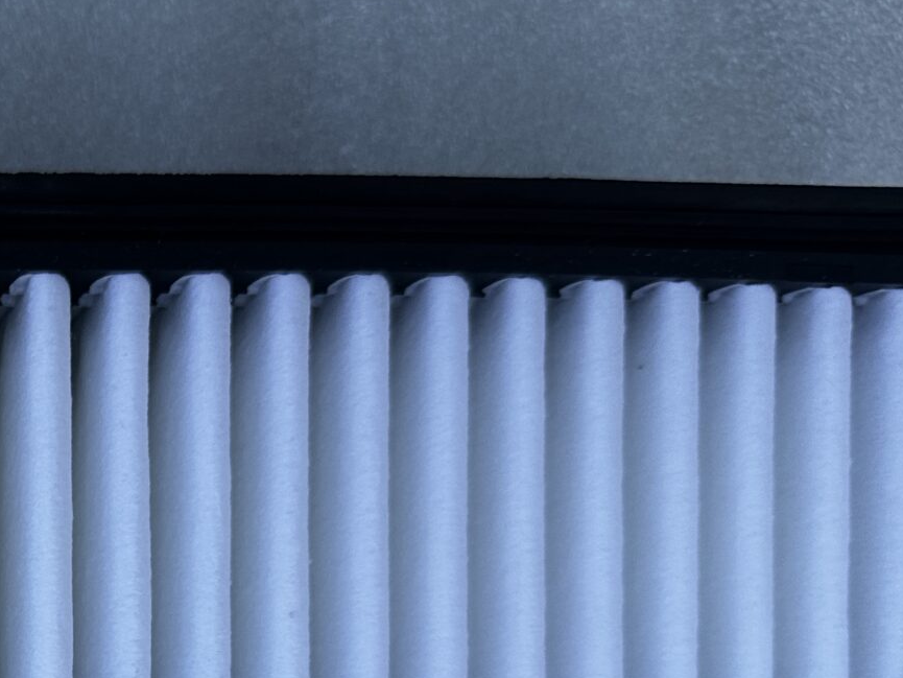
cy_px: 808
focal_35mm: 71
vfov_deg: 19.5
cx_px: -169
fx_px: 1852
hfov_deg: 24.8
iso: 80
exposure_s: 1/1107
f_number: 1.78
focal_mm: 6.86
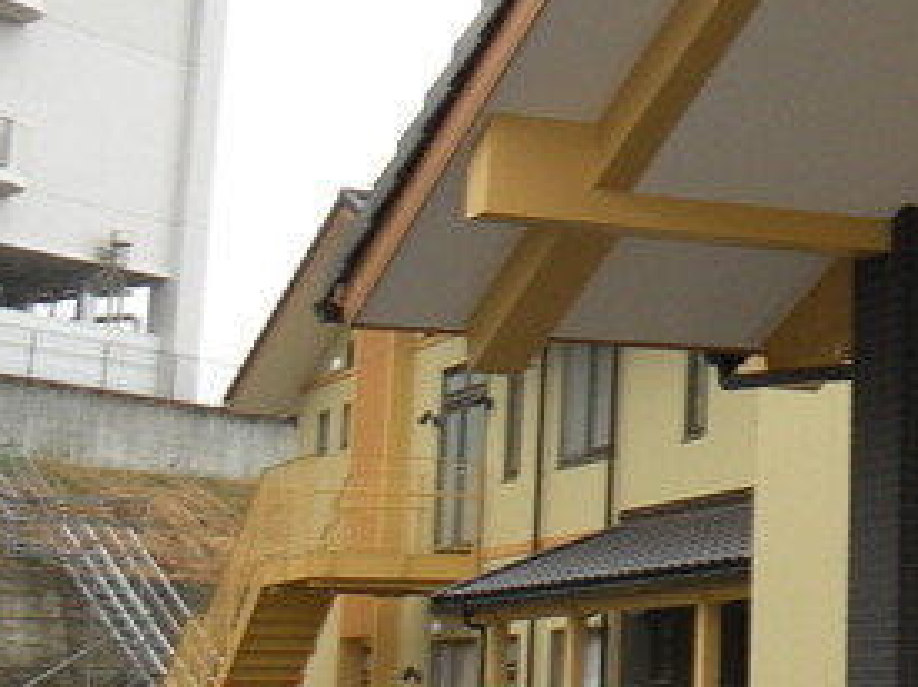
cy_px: 43
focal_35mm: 96
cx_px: 1467
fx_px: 2545
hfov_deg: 17.8
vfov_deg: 15.2
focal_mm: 4.7
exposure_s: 1/110
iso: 94
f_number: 4
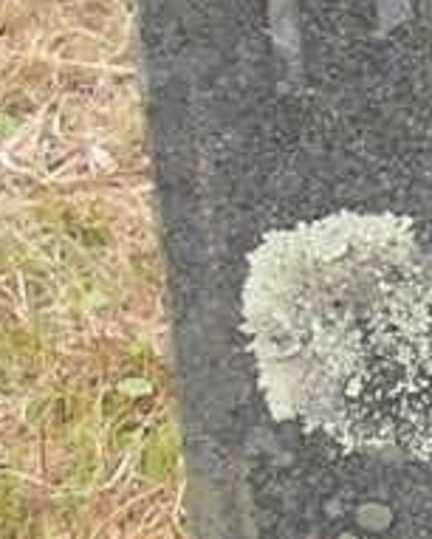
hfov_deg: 3.5
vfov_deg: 4.4
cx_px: 1451
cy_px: 452
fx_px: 6947
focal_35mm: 435
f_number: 3.9
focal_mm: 10.9
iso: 80
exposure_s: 1/80
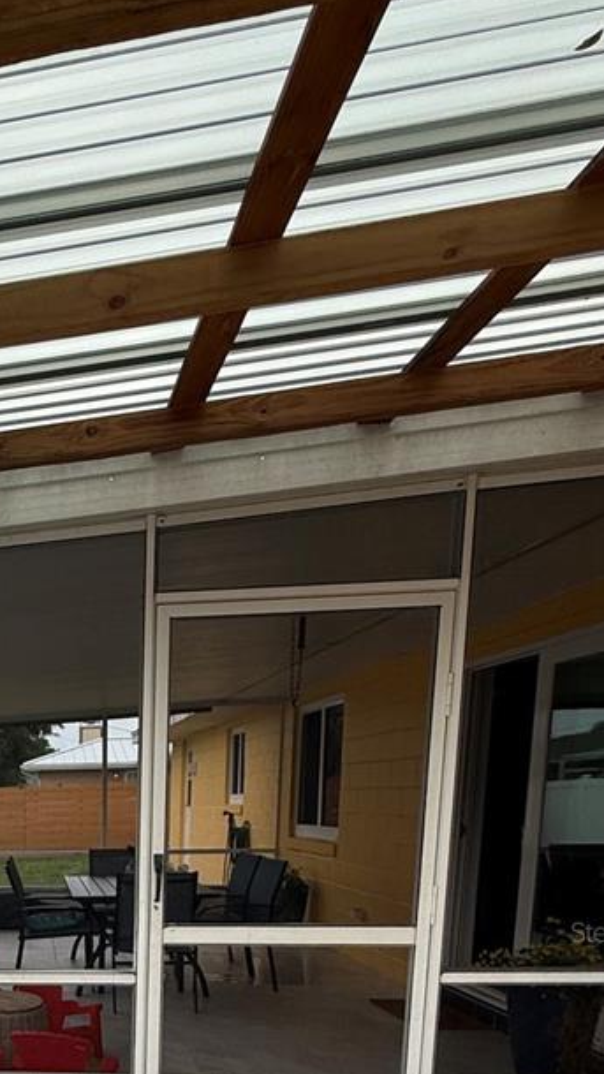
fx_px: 854
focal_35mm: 30
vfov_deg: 57.0
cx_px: -97
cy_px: 931
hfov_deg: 32.9
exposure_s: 1/400
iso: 64
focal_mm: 2.22
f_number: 2.2
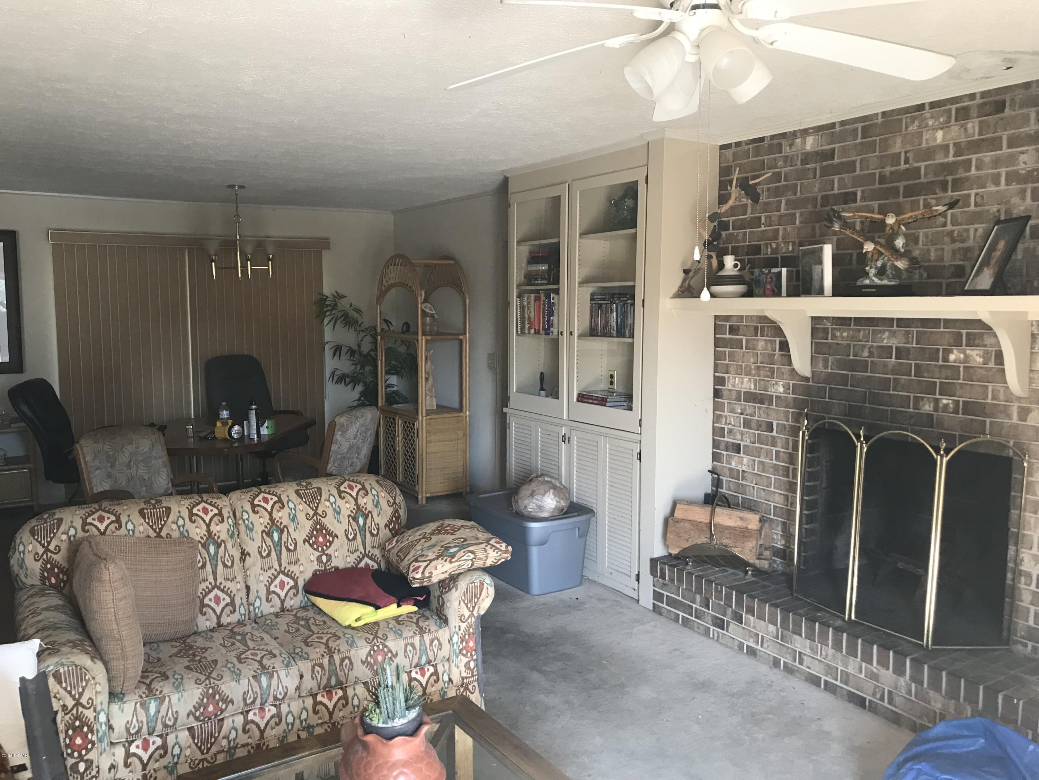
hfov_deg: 63.4
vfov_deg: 49.7
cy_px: 390
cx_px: 520
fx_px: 840
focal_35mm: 28
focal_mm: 3.99
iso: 25
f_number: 1.8
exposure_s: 1/30
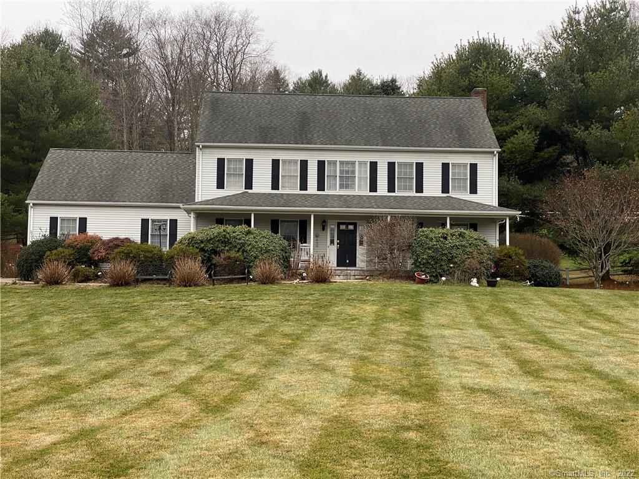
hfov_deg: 36.8
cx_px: 320
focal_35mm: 52
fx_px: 960
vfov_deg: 28.0
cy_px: 240
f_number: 2
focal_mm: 6
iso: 20
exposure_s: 1/123
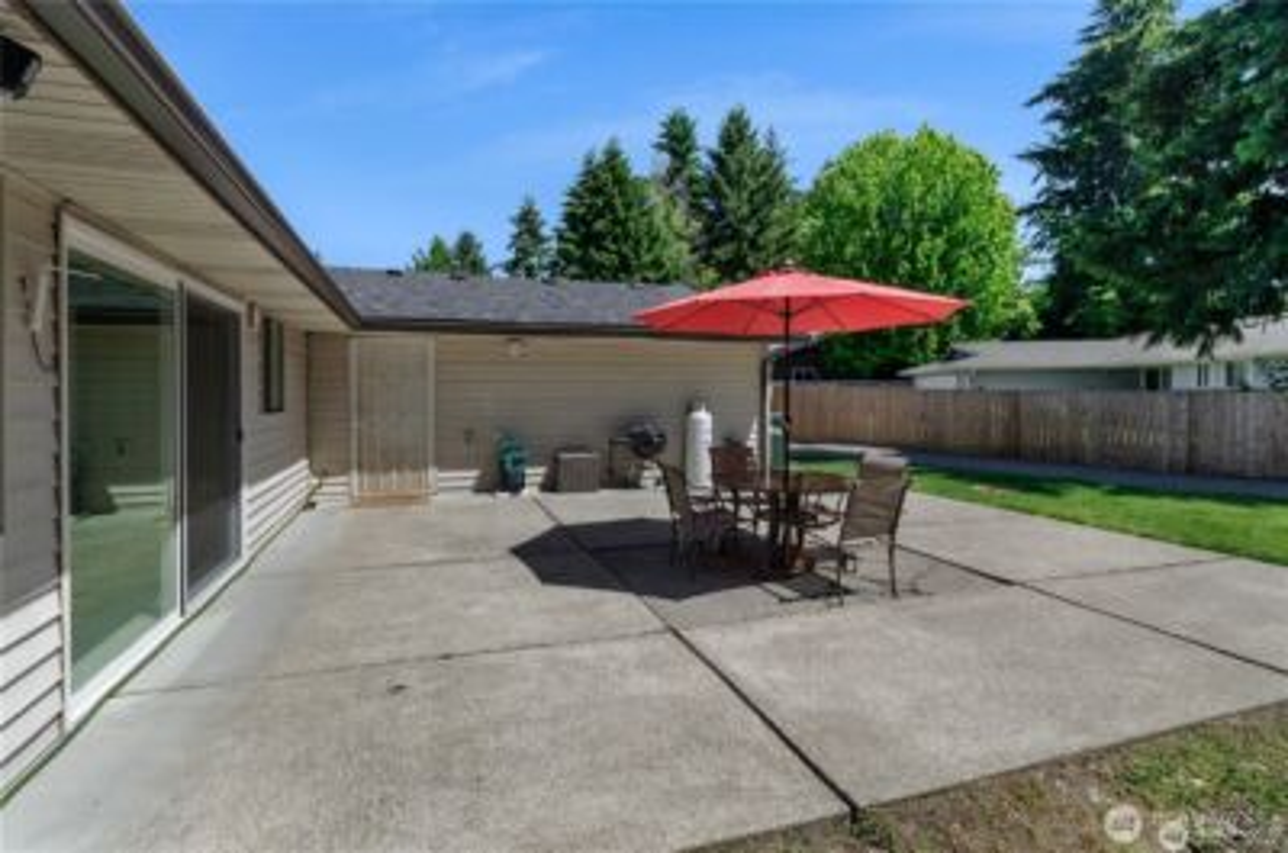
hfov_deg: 100.5
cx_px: 644
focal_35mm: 15
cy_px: 426
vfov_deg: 77.1
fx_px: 536
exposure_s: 1/200
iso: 100
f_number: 7.1
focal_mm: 10
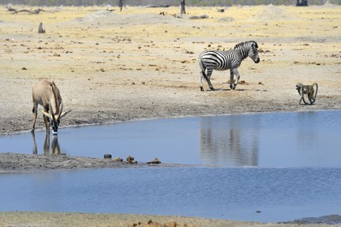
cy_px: 114
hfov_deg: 7.4
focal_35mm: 280
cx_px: 170
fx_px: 2652
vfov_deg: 4.9
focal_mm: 280
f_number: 9
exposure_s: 1/500
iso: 200
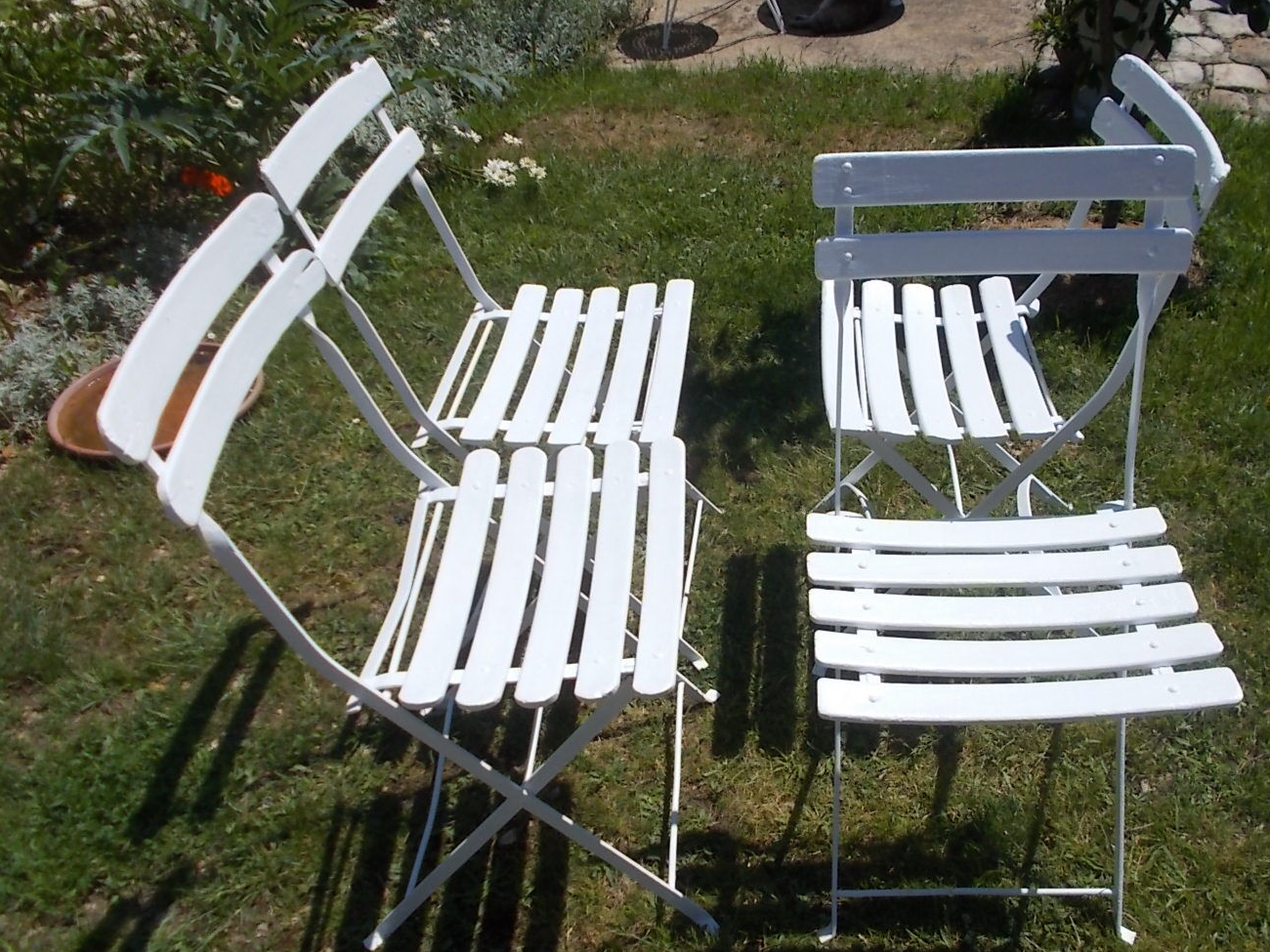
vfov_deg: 44.2
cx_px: 768
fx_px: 1174
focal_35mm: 32
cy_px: 494
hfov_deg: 56.3
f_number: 8
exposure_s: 1/320
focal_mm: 4.6
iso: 80
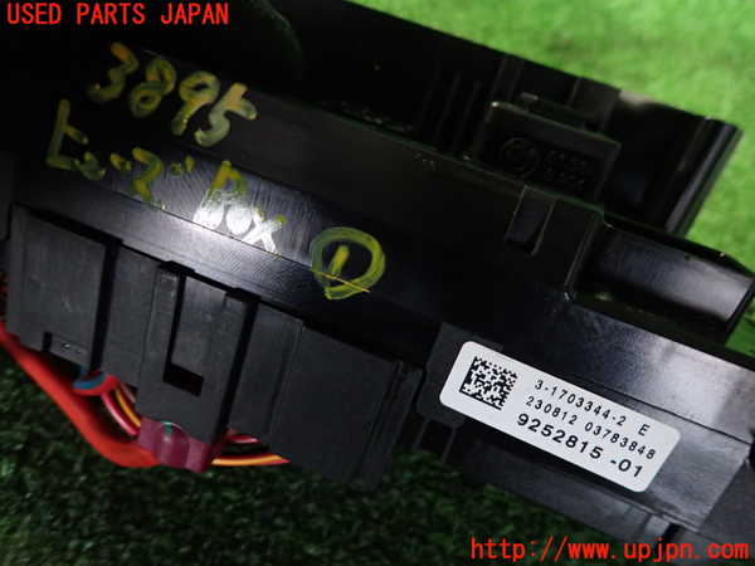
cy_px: 283
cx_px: 378
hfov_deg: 69.4
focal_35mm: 25
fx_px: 545
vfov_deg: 54.9
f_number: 2
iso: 500
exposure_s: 1/30
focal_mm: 4.5
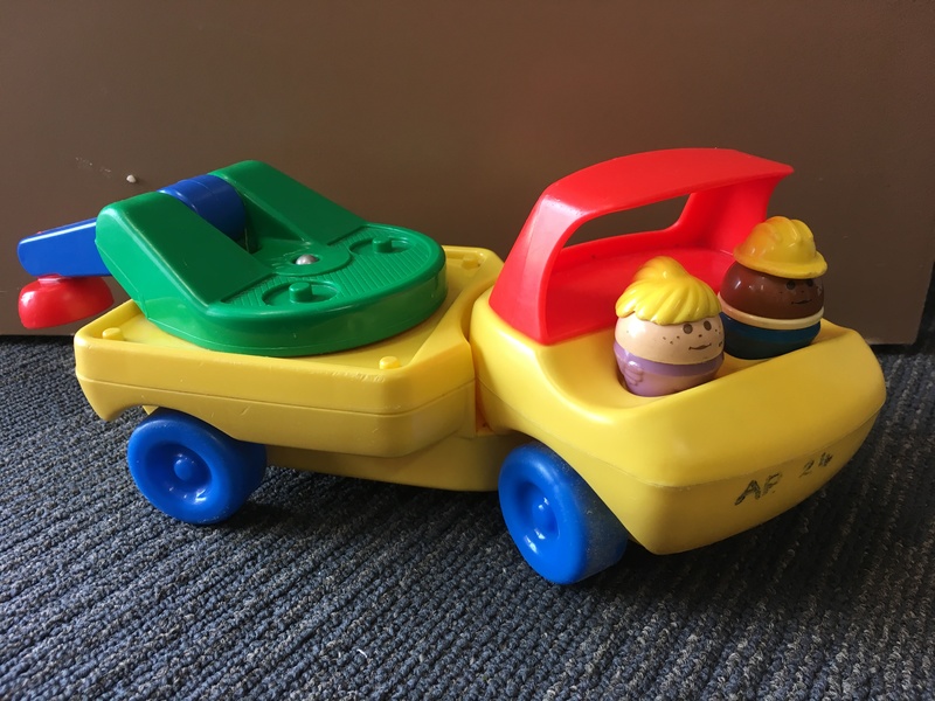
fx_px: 783
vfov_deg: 48.2
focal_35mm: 29
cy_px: 350
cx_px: 468
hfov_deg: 61.7
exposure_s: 1/33
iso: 32
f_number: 2.2
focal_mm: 4.15
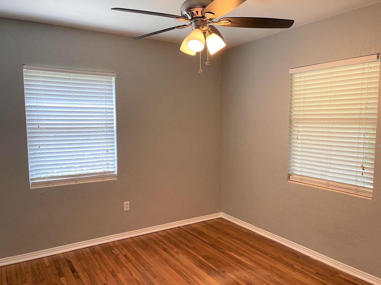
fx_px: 297
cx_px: 188
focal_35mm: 27
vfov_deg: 51.4
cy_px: 146
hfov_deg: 65.3
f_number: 1.6
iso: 100
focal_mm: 5.1
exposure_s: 1/60
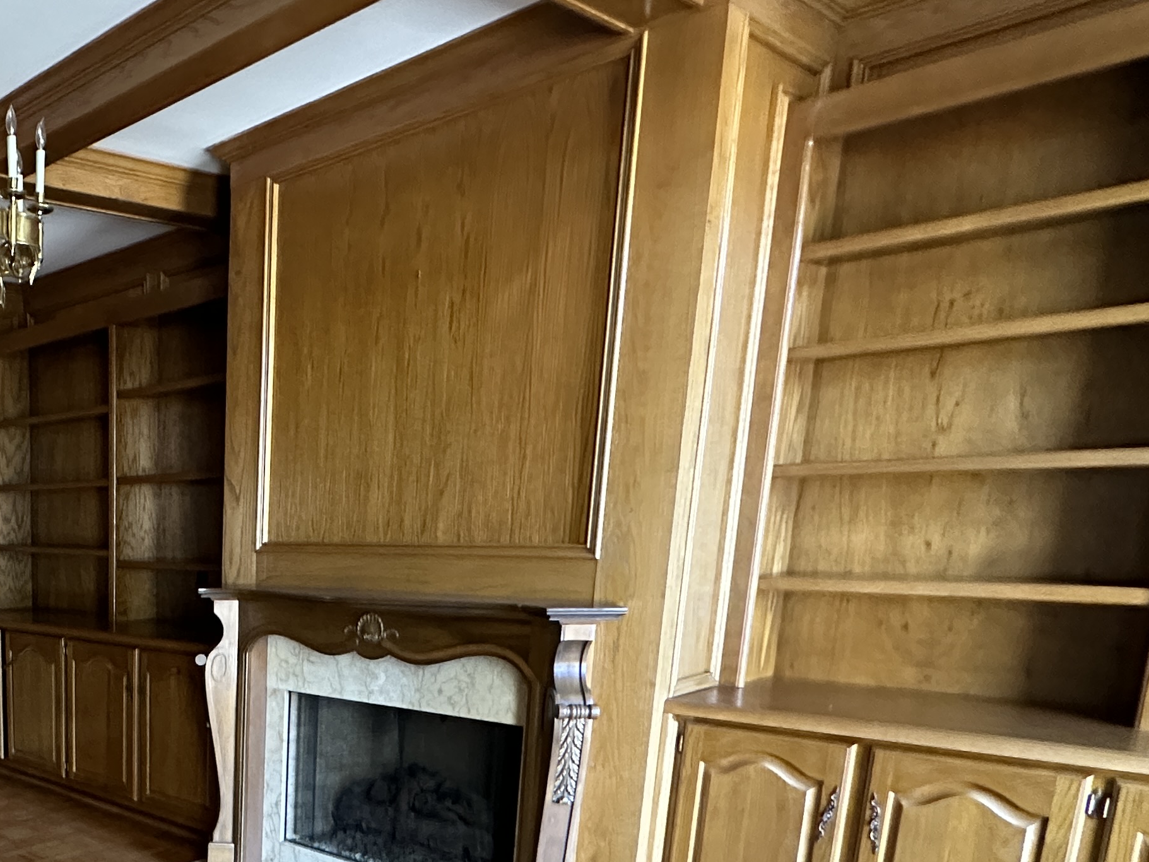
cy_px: 732
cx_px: 3
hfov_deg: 48.2
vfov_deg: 42.6
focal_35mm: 31
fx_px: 1029
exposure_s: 1/60
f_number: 2.2
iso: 640
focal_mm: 2.22
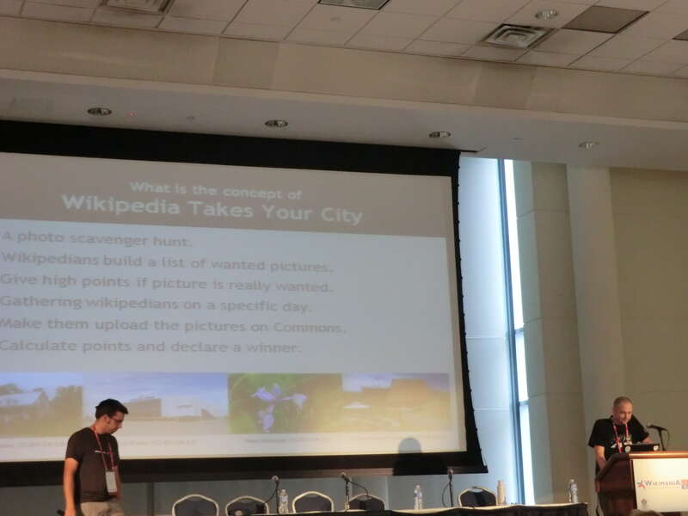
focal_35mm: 65
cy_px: 258
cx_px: 344
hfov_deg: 29.8
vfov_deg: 22.6
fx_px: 1292
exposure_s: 1/60
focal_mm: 11.6
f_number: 4.4
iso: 640
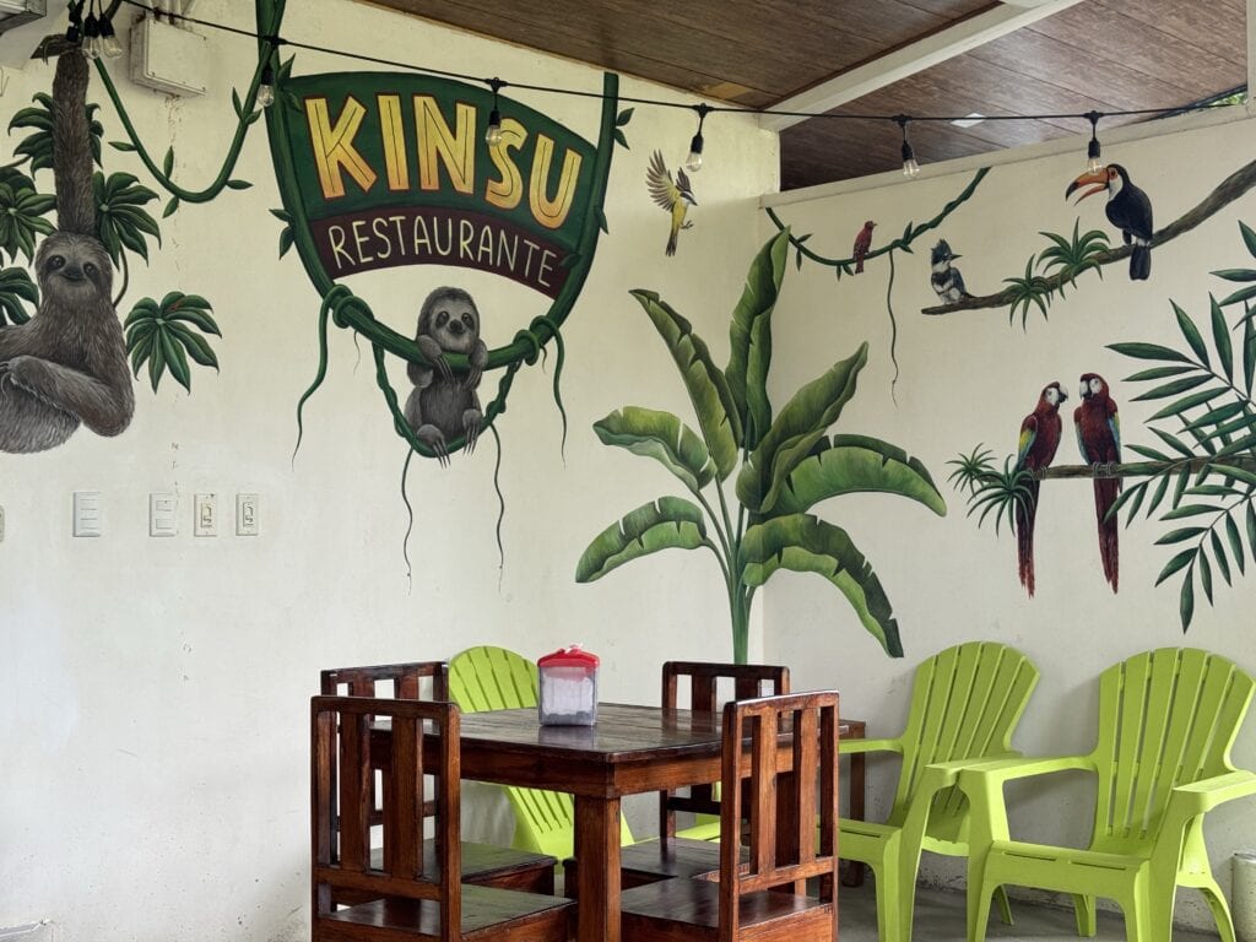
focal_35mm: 48
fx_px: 1742
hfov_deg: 39.7
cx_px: 628
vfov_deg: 30.3
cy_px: 471
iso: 100
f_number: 1.78
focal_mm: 6.76
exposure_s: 1/104
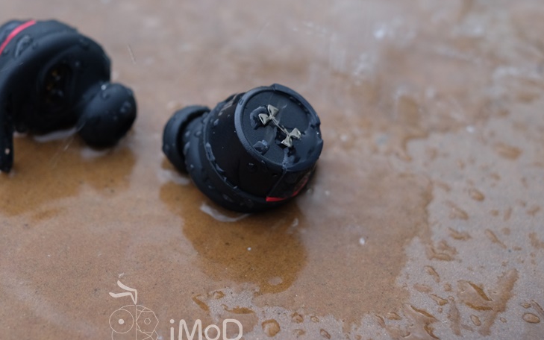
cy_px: 85
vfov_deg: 16.2
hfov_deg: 25.7
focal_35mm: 80
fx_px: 1186
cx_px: 176
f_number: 4
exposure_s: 1/75
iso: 1000
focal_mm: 35
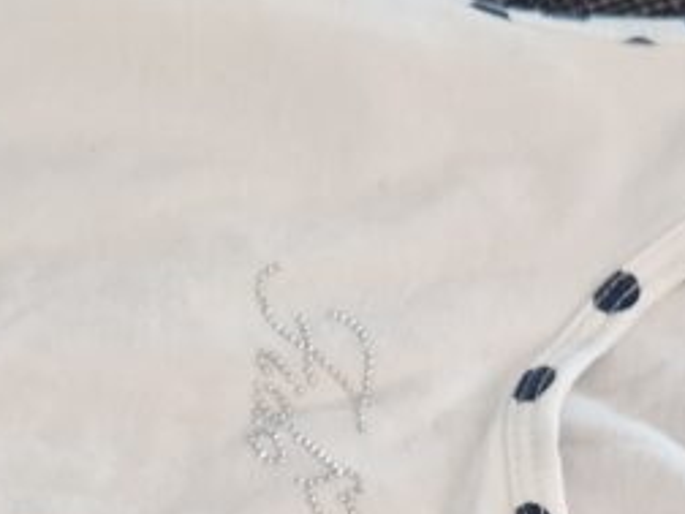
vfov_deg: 11.2
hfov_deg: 15.4
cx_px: 345
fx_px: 2533
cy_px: 753
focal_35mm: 128
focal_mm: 5.4
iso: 64
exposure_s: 1/100
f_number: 1.8
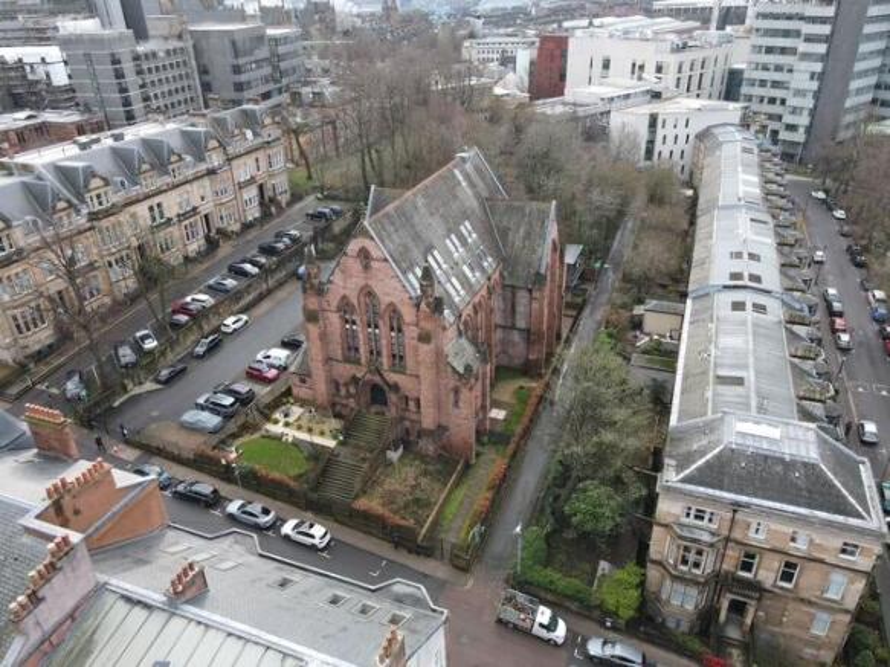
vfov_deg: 56.8
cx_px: 445
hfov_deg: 71.6
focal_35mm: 24
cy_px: 334
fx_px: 617
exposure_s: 1/60
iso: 100
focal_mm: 4.5
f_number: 2.8
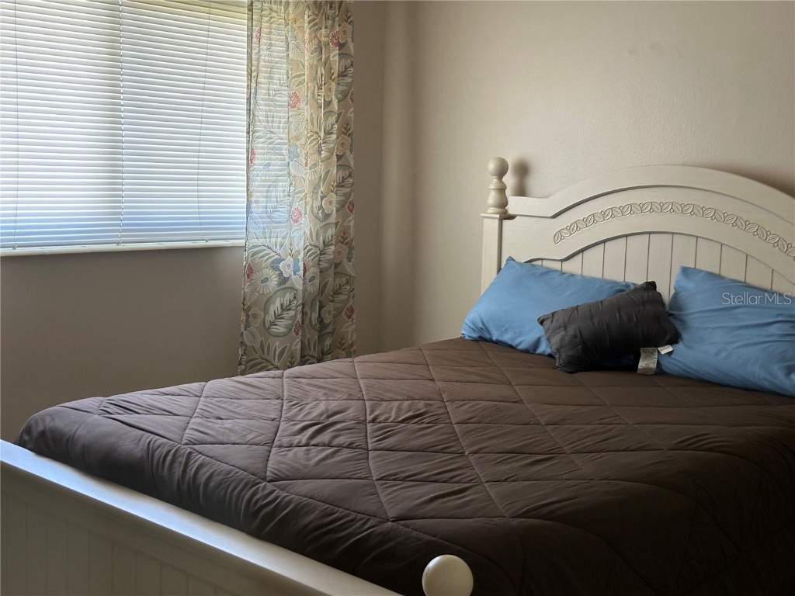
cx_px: 398
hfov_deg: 39.7
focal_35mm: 48
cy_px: 298
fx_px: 1102
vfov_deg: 30.3
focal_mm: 6.86
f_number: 1.78
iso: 200
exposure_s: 1/40
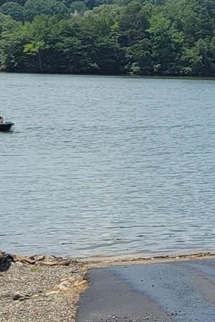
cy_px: 97
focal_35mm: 122
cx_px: 625
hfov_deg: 9.2
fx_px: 1092
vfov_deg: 16.7
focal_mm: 7
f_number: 1.8
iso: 20
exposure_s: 1/970
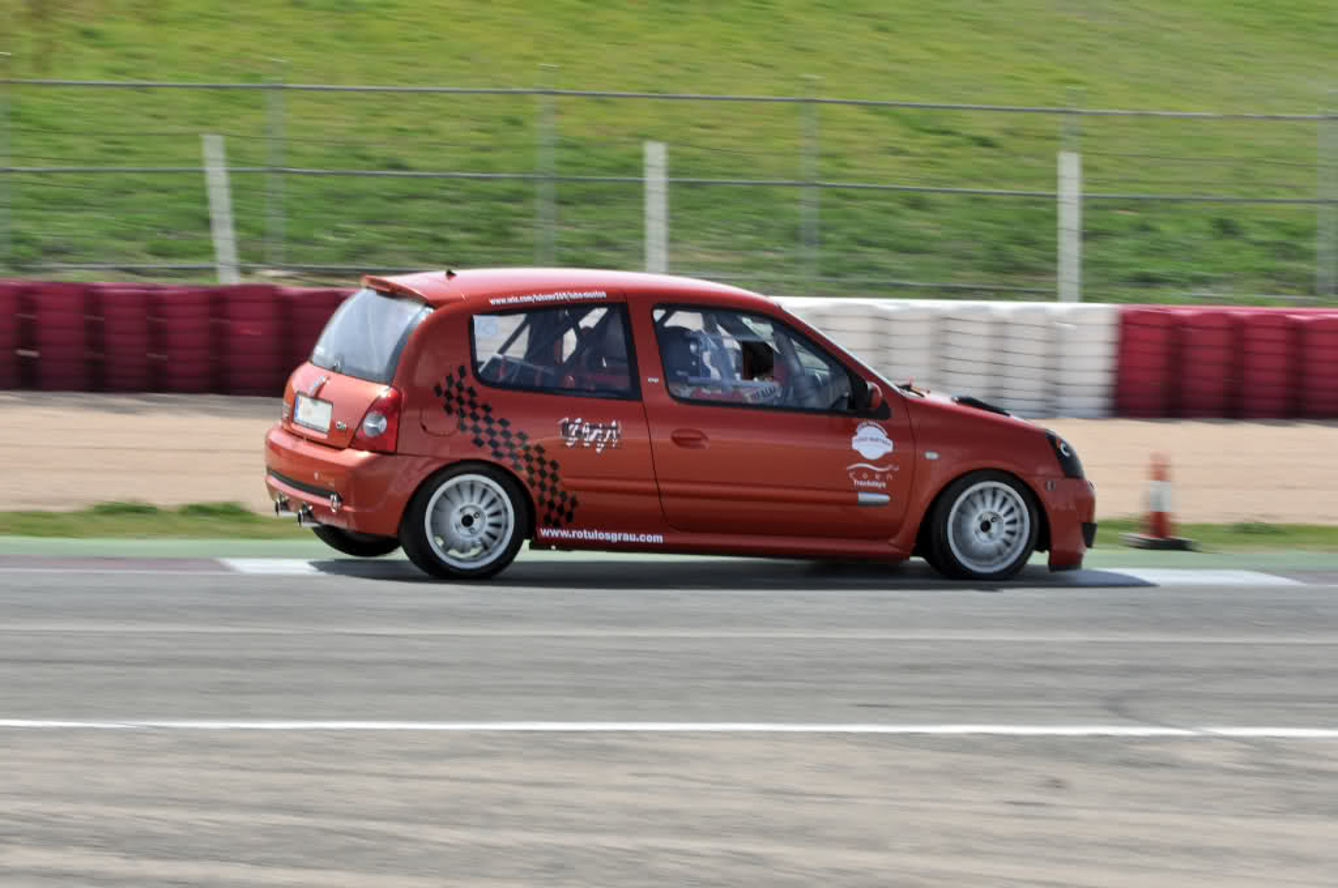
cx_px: 669
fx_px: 6459
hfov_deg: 11.8
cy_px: 444
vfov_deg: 7.9
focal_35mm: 174
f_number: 14
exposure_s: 1/320
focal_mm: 116
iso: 250
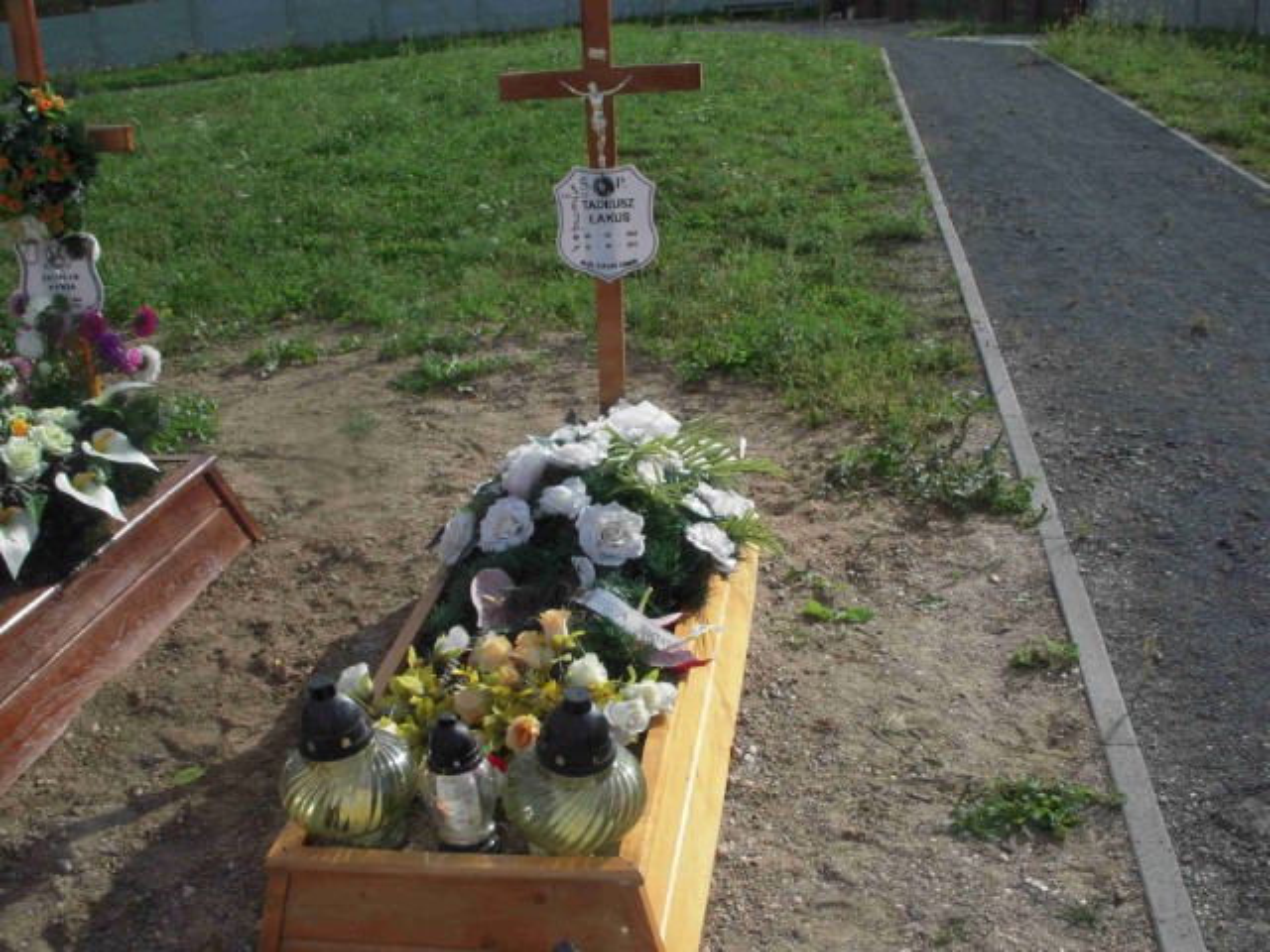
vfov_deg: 37.7
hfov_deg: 49.0
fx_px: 1394
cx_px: 635
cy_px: 476
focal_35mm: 38
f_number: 6.6
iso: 100
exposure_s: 1/400
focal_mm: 6.3
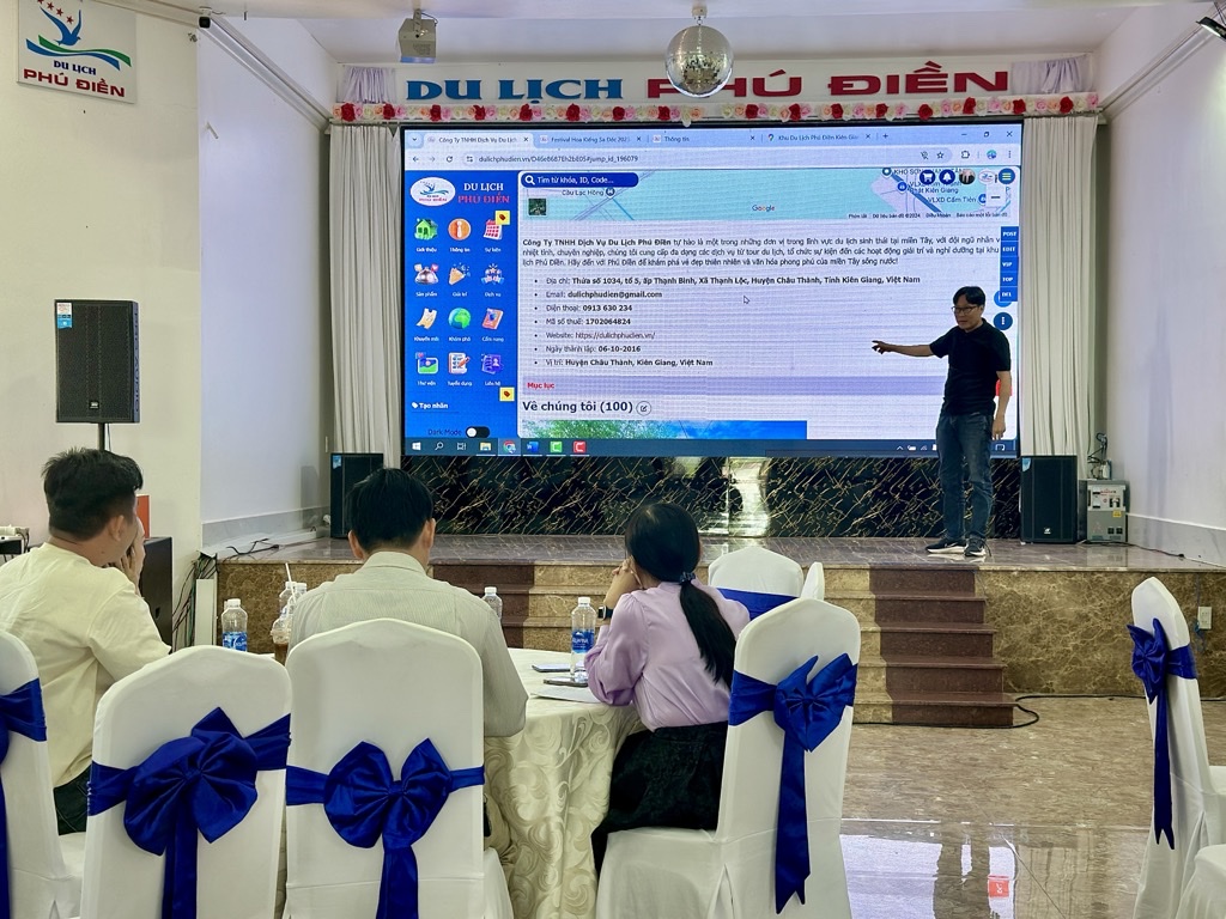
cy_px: 460
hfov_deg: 39.7
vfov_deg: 30.3
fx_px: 1700
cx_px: 613
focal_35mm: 48
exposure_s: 1/120
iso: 64
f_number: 1.78
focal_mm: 6.86
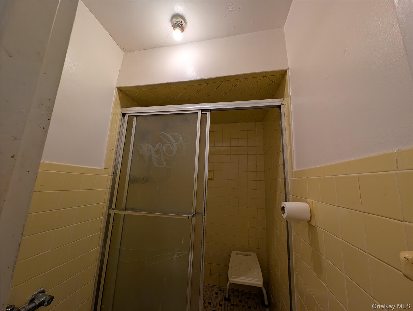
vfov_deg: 94.6
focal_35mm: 12
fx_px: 143
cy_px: 156
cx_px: 206
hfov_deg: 110.5
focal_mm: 2.23
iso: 76
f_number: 1.95
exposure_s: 1/120
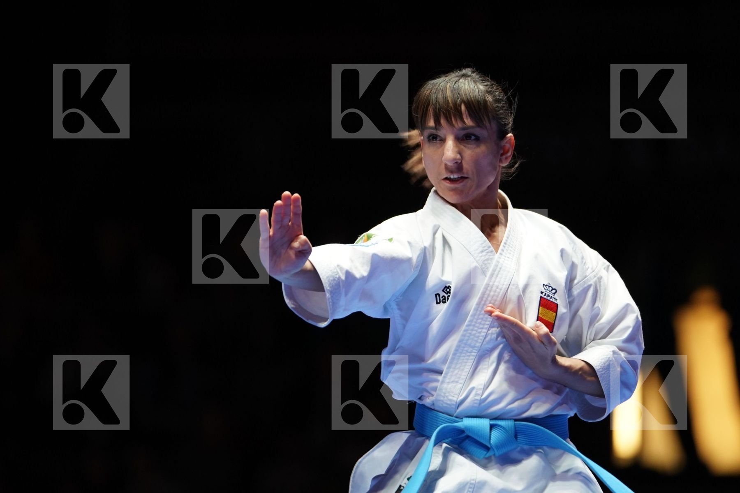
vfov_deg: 4.6
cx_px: 370
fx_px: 6105
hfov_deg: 6.9
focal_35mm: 297
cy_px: 246
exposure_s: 1/200
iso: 1600
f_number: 2.8
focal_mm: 198
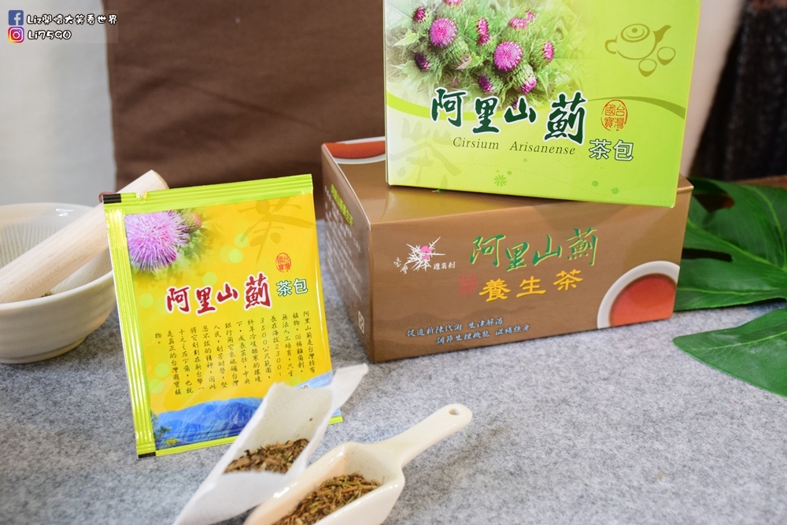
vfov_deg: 28.1
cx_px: 394
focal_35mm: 48
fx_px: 1049
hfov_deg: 41.1
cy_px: 262
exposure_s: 1/80
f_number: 7.1
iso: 1600
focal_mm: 32
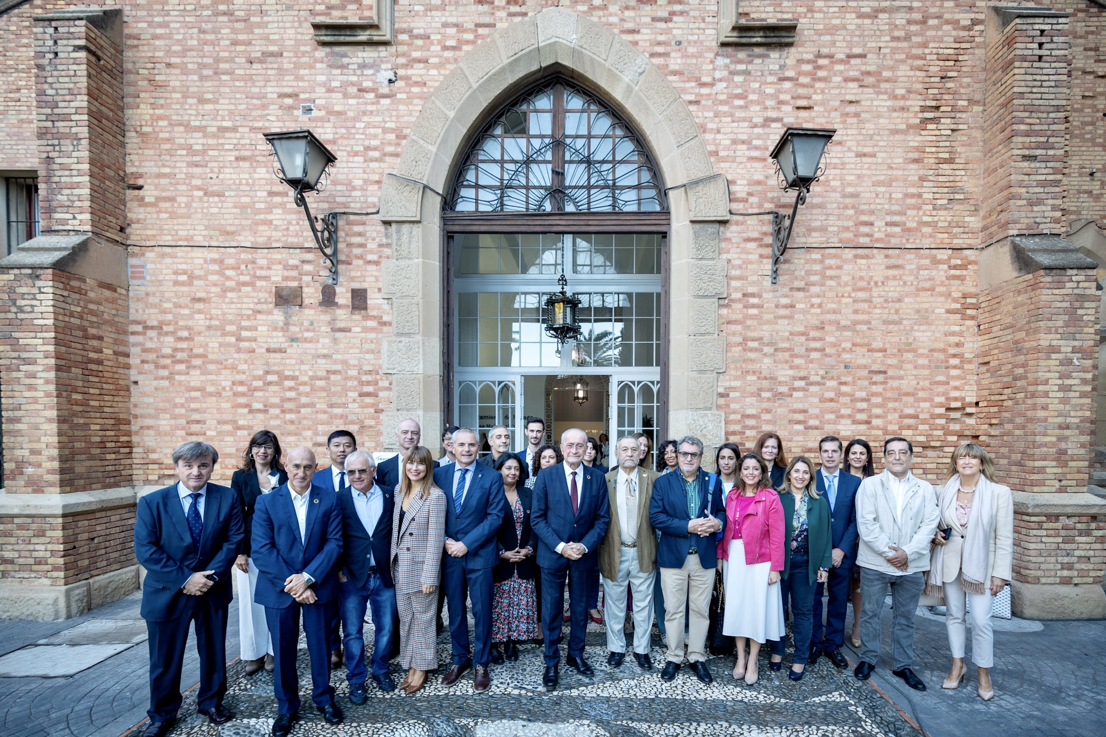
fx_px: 491
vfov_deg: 73.7
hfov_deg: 96.7
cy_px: 368
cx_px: 553
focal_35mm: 16
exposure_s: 1/400
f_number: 2.8
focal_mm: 16
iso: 1000
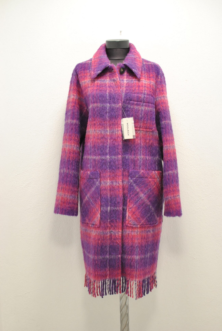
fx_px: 484
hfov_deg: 25.8
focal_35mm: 52
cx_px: 111
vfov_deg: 37.8
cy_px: 166
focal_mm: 35
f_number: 4
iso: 800
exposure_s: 1/100
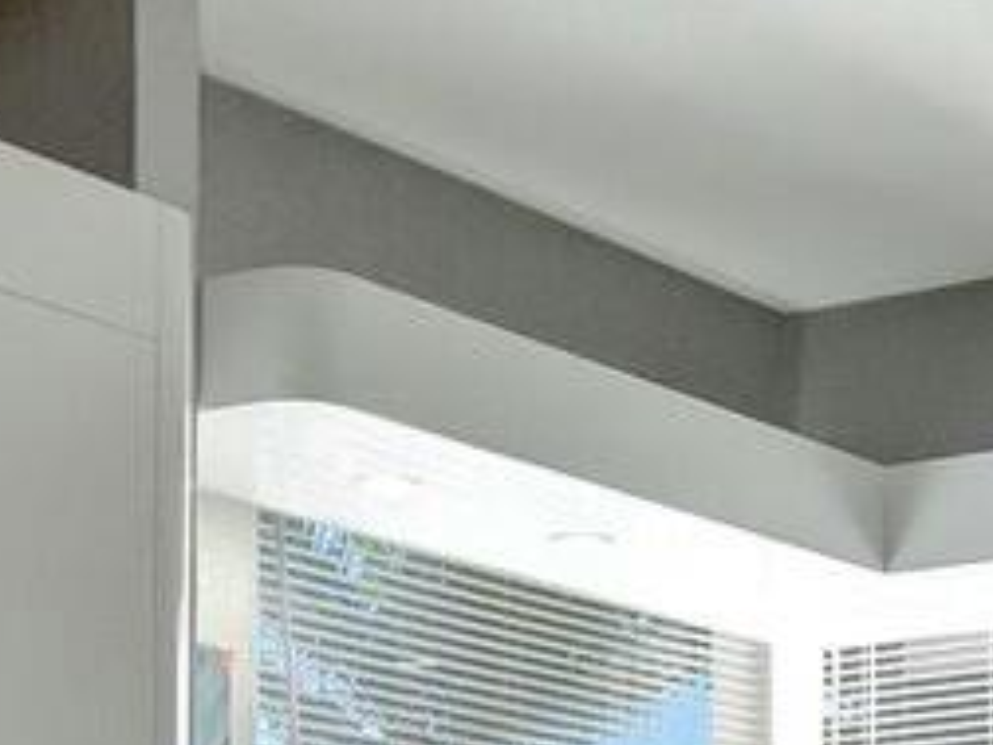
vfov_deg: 11.7
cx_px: 1009
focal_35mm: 117
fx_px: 3356
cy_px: 1346
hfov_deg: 16.5
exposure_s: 1/30
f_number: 8
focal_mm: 10
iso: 1000
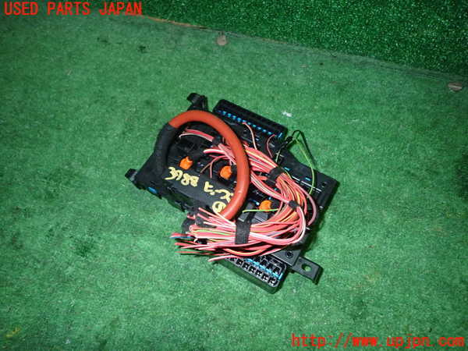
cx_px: 234
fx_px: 338
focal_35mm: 25
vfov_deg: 54.9
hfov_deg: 69.4
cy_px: 176
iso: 640
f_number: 5.6
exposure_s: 1/30
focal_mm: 4.5
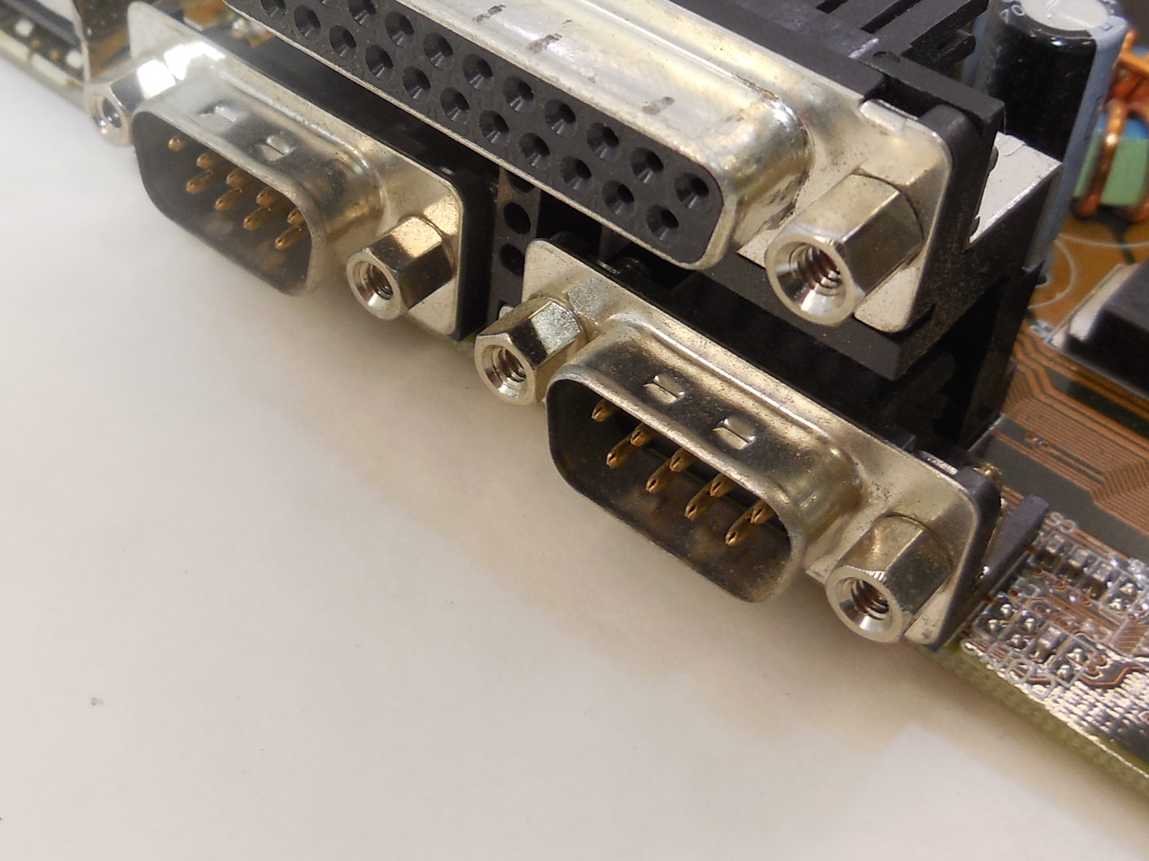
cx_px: 485
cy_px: 277
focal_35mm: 53
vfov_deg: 27.3
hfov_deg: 36.1
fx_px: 1759
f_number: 3.1
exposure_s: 1/50
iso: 125
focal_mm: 4.5
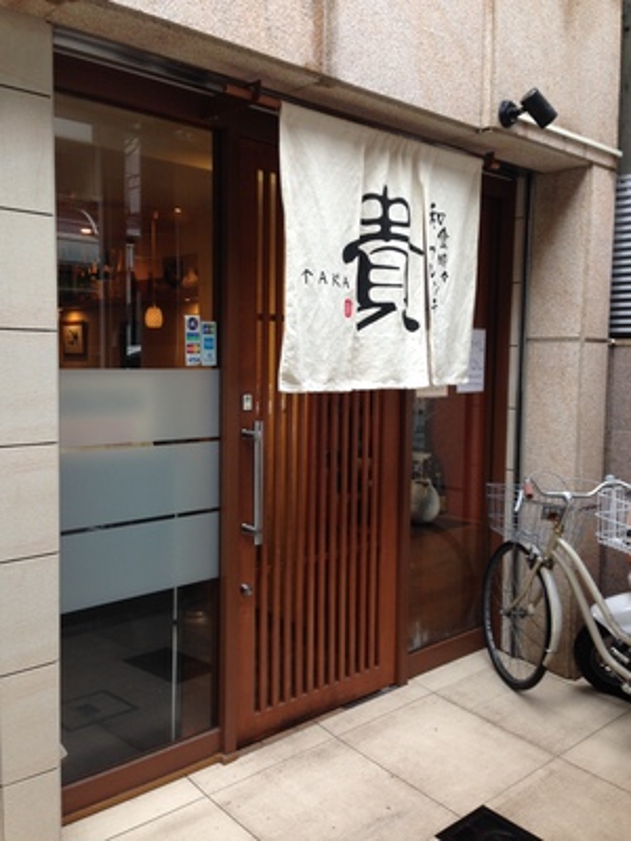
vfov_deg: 55.4
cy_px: 420
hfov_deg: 42.9
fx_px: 802
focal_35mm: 33
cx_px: 316
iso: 50
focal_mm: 4.12
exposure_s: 1/24
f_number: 2.4
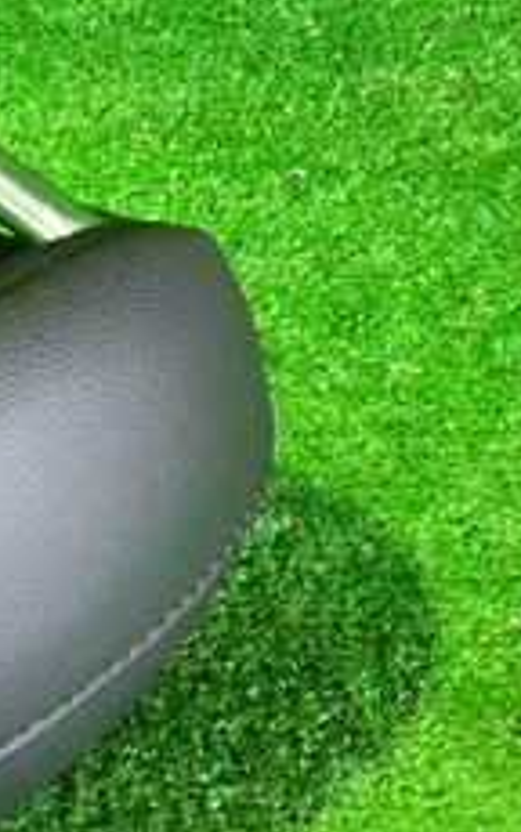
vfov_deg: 29.6
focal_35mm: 69
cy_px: 289
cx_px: -347
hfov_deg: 16.5
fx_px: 1566
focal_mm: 4.5
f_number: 2
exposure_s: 1/25
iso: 800
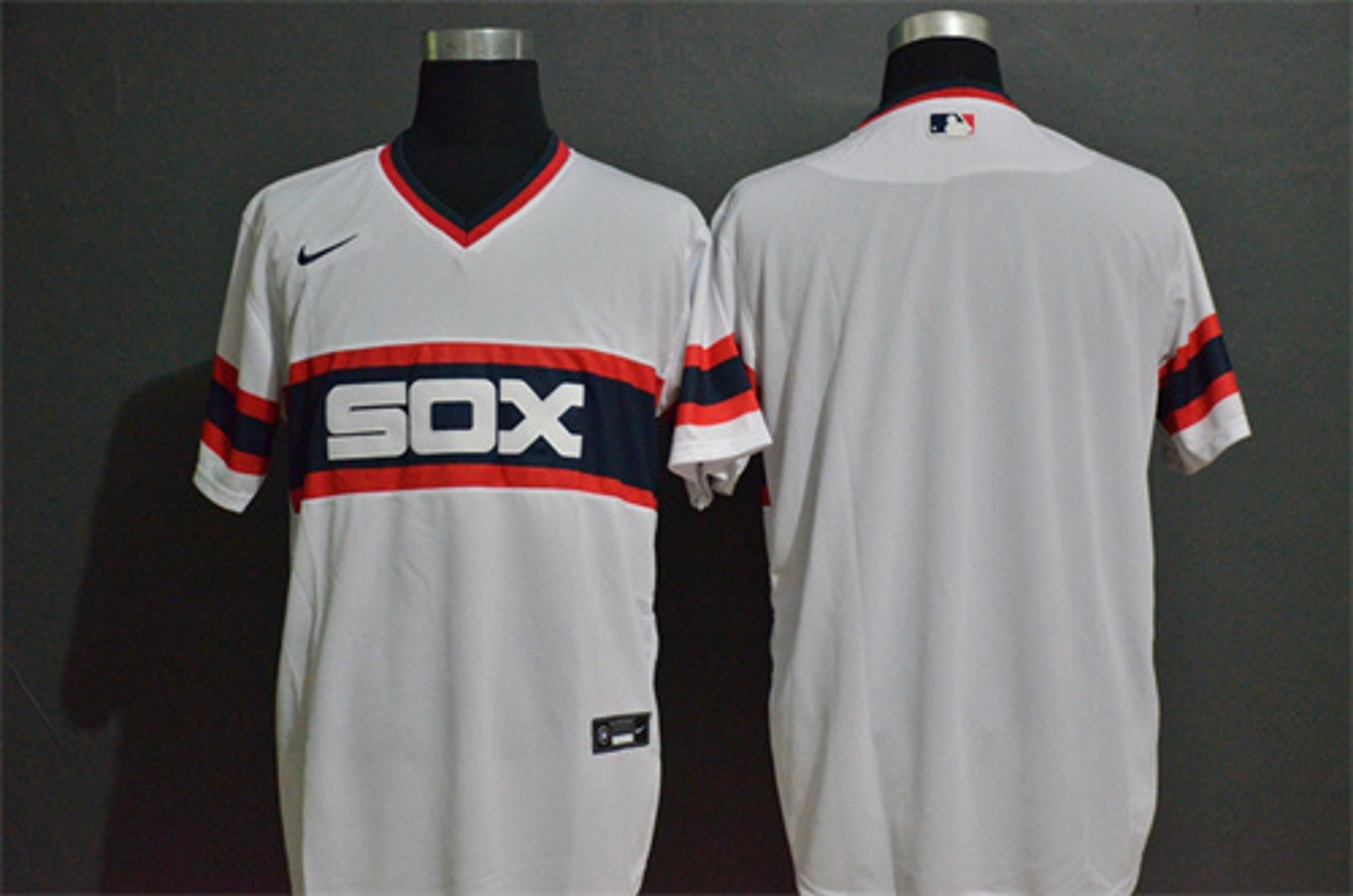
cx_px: 676
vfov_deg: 22.5
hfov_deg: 33.5
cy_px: 448
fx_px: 2250
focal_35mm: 60
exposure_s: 1/80
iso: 4000
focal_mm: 40
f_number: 4.5
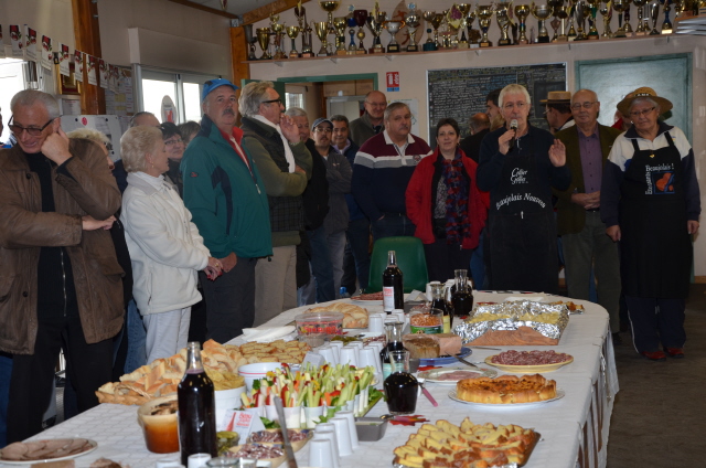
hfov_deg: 32.0
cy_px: 234
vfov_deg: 21.5
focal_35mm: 63
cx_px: 353
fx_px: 1233
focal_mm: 42
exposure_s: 1/60
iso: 320
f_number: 5.6
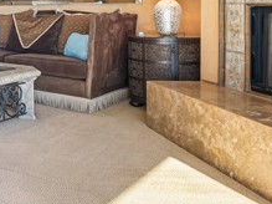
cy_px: 34
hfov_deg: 33.6
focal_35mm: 45
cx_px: -60
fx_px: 353
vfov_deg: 31.1
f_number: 8
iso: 100
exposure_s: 1/1.67
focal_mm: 16
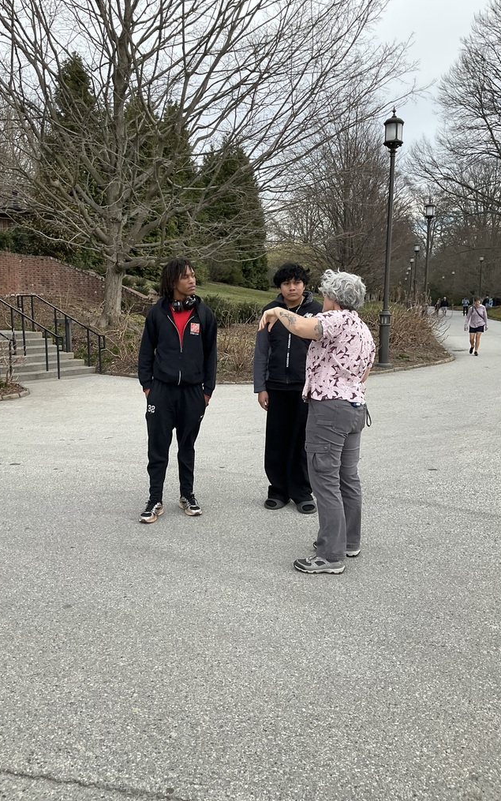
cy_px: 399
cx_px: 204
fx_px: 677
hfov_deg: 40.5
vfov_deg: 61.2
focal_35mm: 31
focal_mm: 3
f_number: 1.8
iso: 25
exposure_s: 1/540
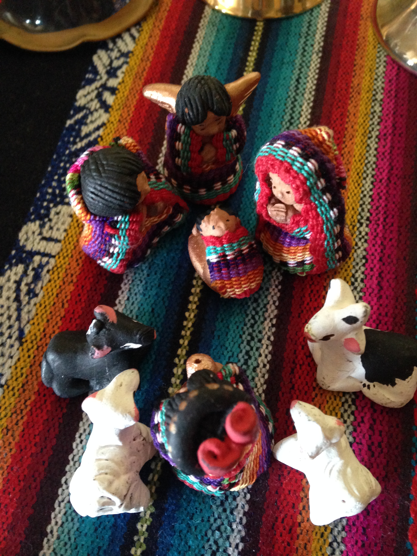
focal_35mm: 33
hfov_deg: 42.9
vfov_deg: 55.4
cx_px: 208
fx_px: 530
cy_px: 278
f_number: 2.4
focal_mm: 4.12
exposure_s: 1/20
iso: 400
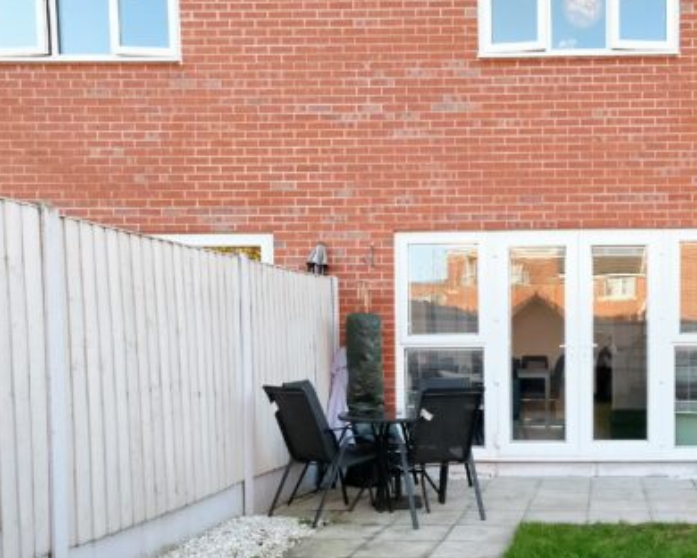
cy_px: 373
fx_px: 763
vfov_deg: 39.6
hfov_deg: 46.1
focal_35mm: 37
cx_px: 574
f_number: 5.6
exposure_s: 1/750
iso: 4000
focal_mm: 10
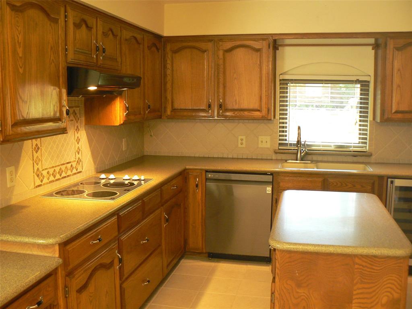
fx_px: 428
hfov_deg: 51.4
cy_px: 154
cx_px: 206
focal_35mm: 36
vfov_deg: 39.7
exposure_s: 1/20
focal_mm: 6
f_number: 2.8
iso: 200
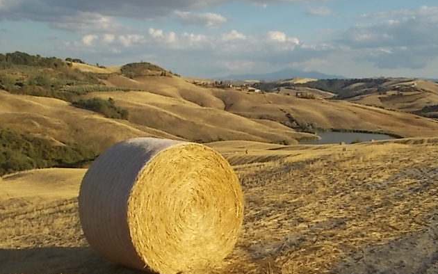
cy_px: 162
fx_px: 501
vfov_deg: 30.5
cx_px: 222
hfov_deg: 47.2
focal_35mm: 42
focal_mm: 6.9
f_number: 9.8
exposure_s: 1/100
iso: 80
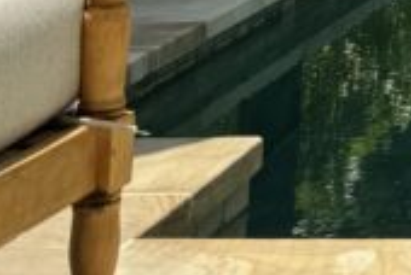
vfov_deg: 7.7
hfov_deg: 11.7
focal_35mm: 150
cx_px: 914
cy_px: -610
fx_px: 1715
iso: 80
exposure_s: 1/3247
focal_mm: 6.86
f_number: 1.78
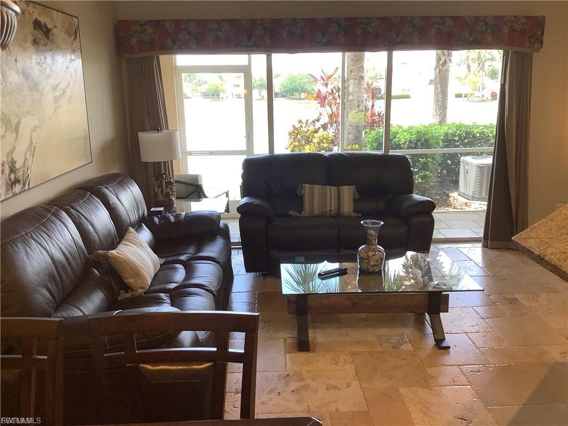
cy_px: 213
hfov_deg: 58.4
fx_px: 509
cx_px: 284
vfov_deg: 45.4
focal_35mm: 31
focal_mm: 3.3
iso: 50
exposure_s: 1/60
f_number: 2.4
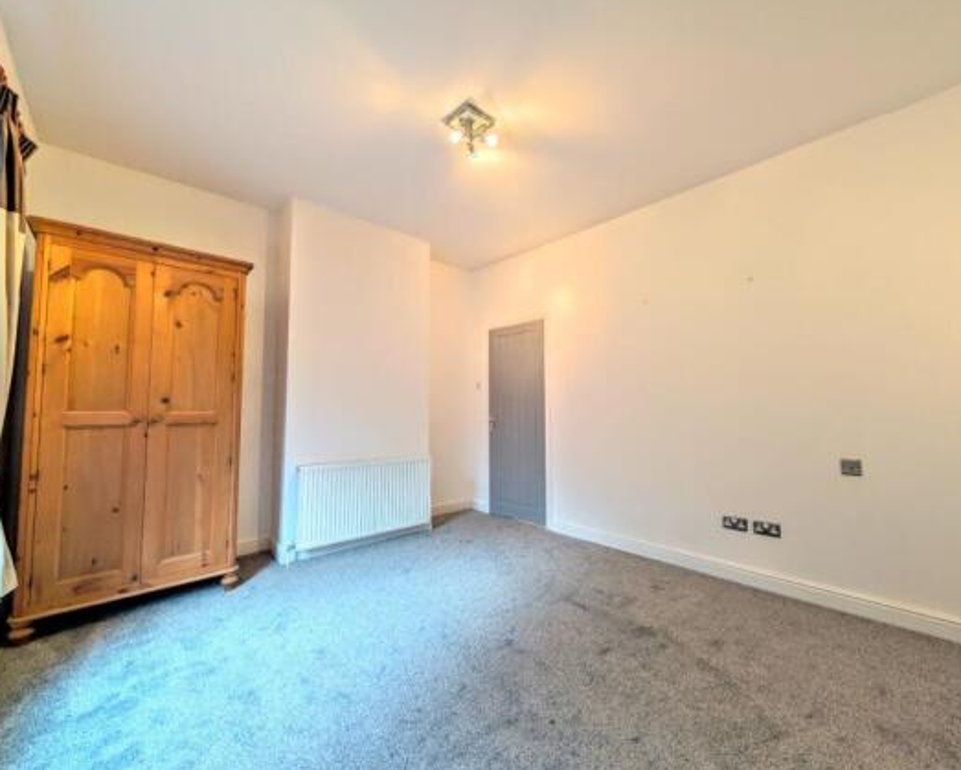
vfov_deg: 92.3
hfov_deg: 104.7
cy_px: 383
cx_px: 507
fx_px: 370
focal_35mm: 13
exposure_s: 1/25
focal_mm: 2.02
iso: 75
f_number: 1.7
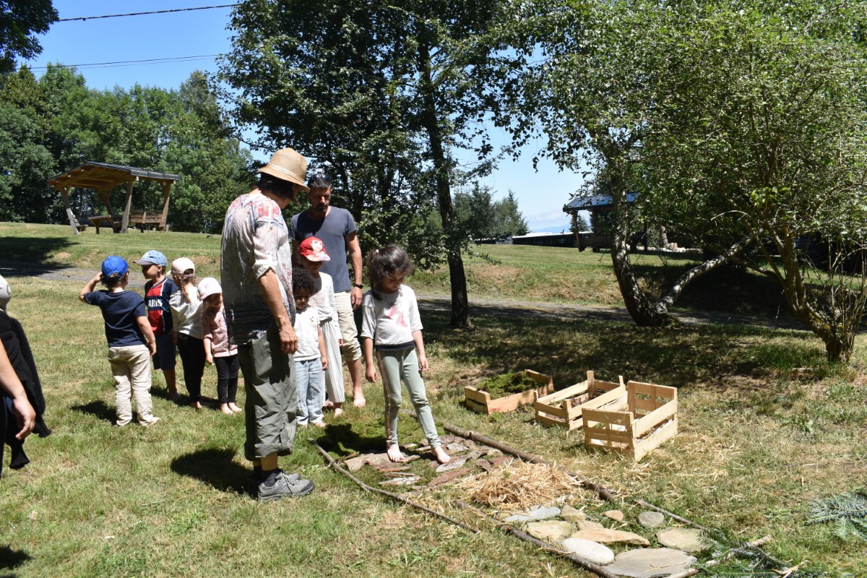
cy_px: 289
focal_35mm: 30
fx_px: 722
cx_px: 434
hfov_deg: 61.9
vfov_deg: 43.6
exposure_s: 1/250
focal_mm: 20
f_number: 8
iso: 250
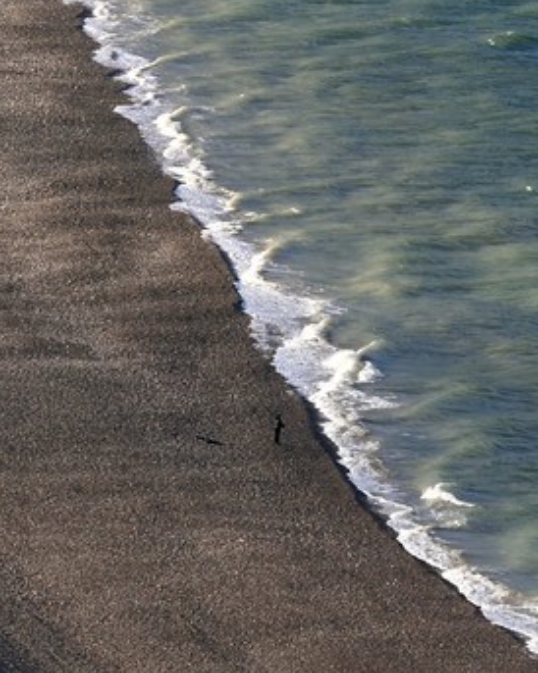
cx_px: -901
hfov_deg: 2.6
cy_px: 84
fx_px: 11773
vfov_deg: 3.3
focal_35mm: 591
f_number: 11
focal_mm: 135
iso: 200
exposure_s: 1/250
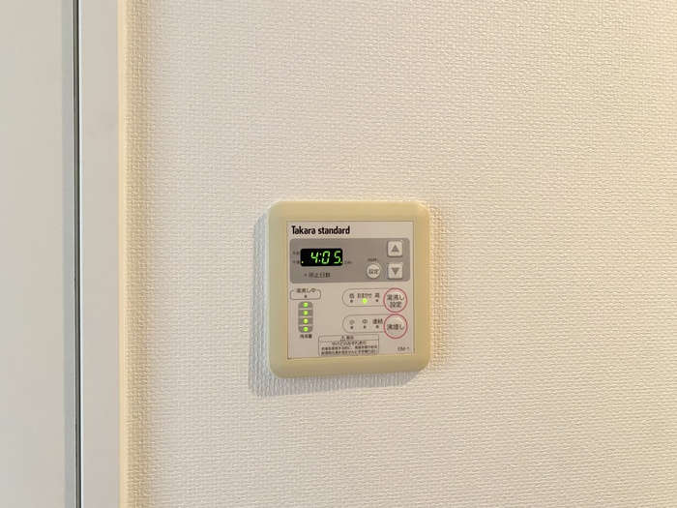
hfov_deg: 67.3
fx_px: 508
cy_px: 254
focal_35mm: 26
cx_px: 338
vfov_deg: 53.1
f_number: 1.8
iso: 250
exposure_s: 1/60
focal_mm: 4.25
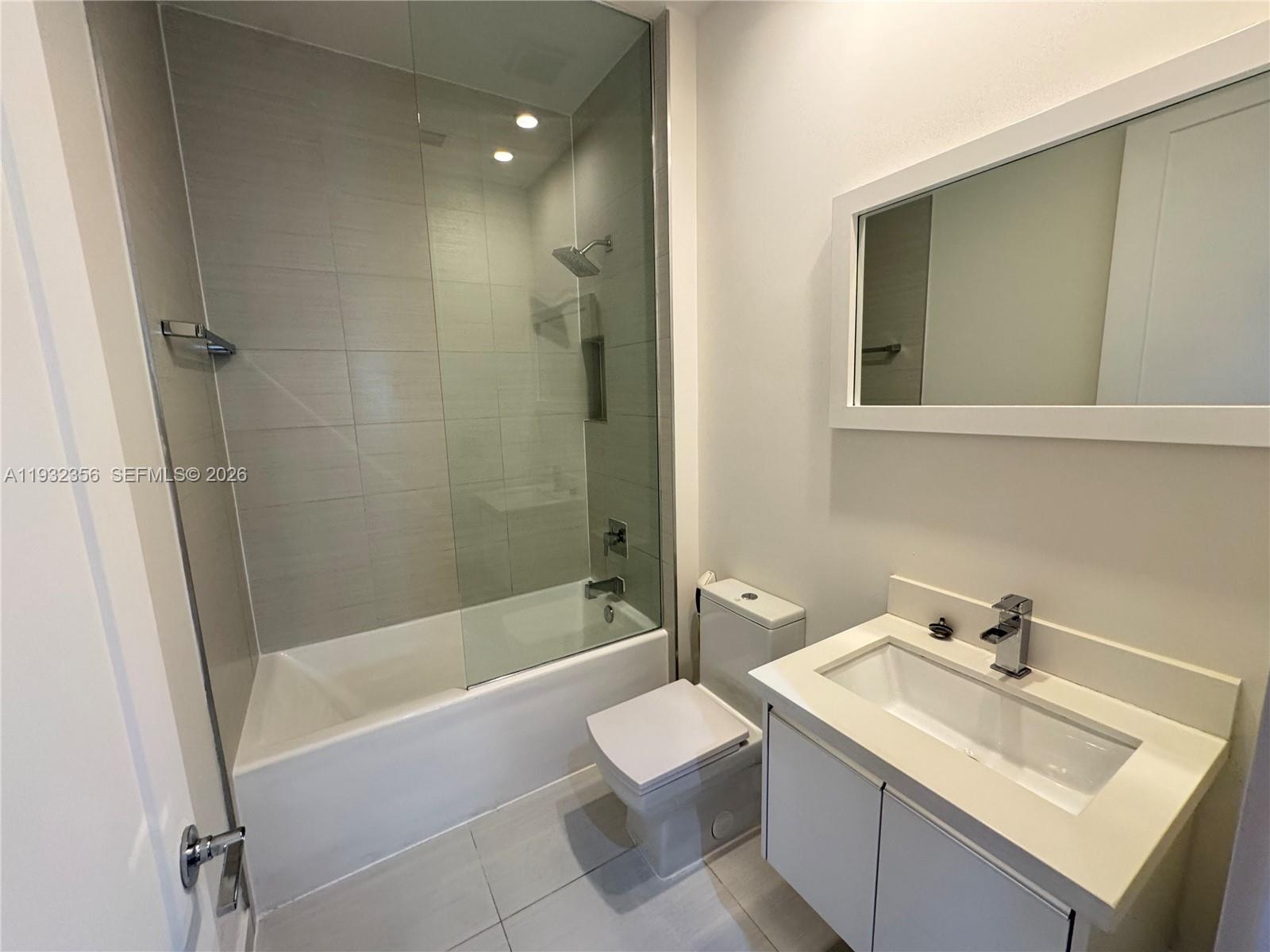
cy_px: 476
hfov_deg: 102.1
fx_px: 514
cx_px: 635
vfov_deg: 85.7
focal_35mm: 14
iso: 250
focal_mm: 2.22
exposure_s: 1/60
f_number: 2.2
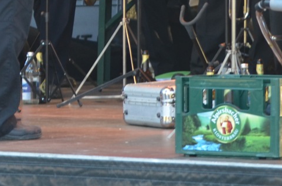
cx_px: 62
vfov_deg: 3.1
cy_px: -190
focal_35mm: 437
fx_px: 3414
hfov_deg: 4.7
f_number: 4.5
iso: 400
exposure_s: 1/80
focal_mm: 70
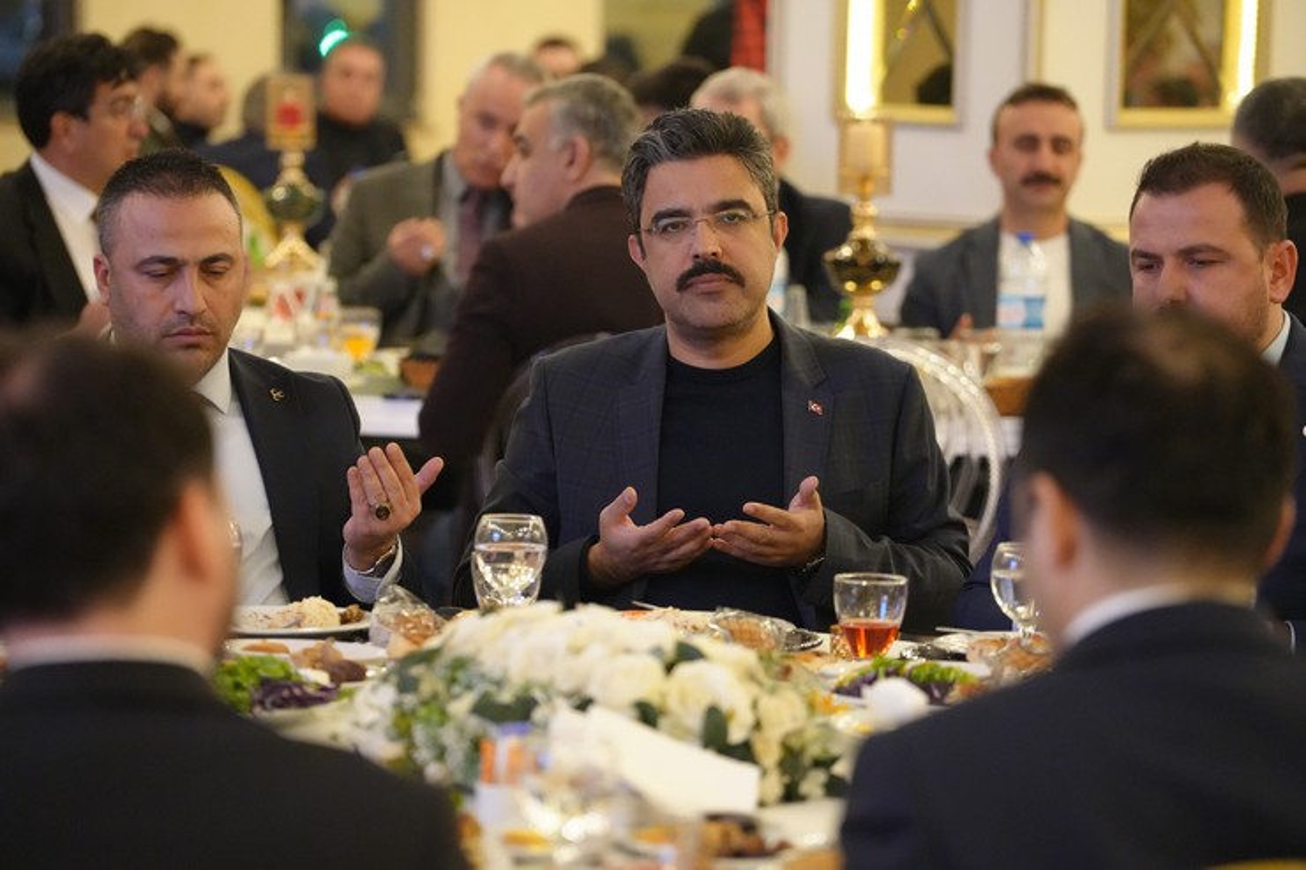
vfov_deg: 8.5
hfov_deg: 12.8
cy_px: 435
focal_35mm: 161
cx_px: 653
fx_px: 5839
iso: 12800
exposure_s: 1/200
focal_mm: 161
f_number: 4
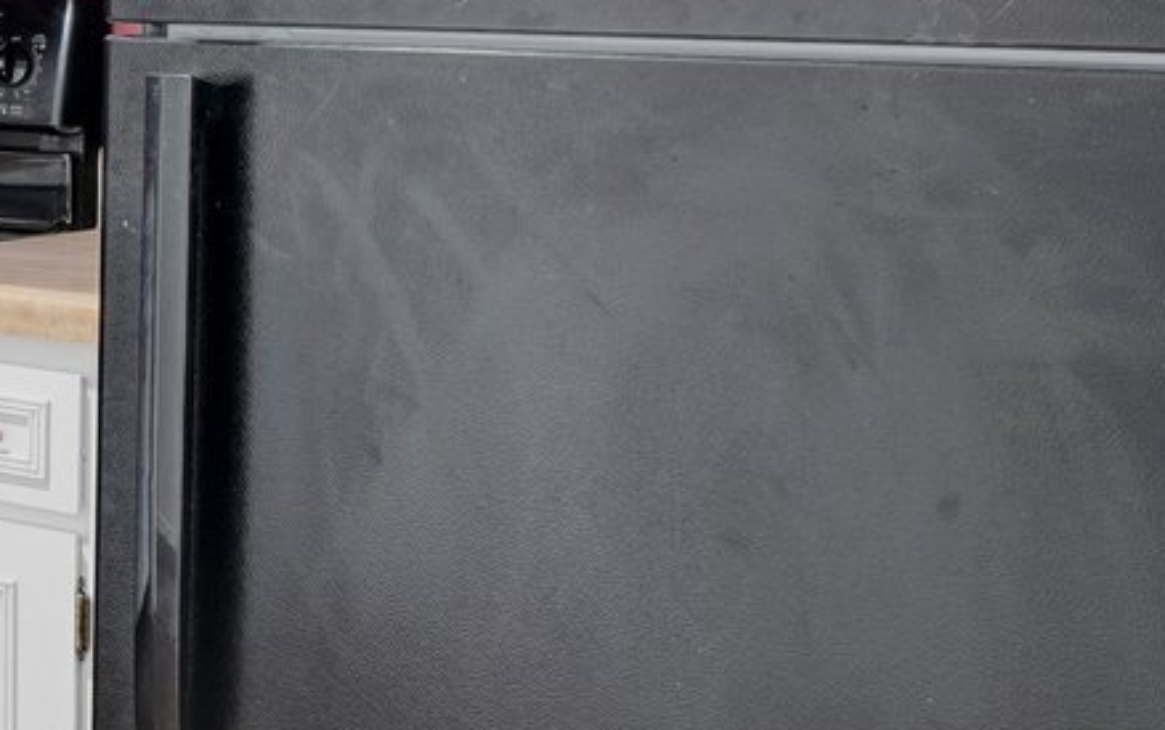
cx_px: -995
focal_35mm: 76
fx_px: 2415
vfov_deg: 16.8
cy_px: -12
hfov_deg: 19.4
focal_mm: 16
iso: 100
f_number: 8
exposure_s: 2
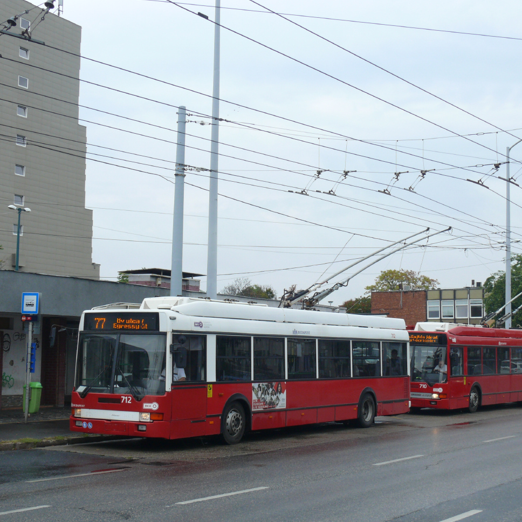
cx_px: 284
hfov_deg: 30.0
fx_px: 972
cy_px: 260
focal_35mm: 57
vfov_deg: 30.0
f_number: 5.6
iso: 100
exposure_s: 1/200
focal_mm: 10.2
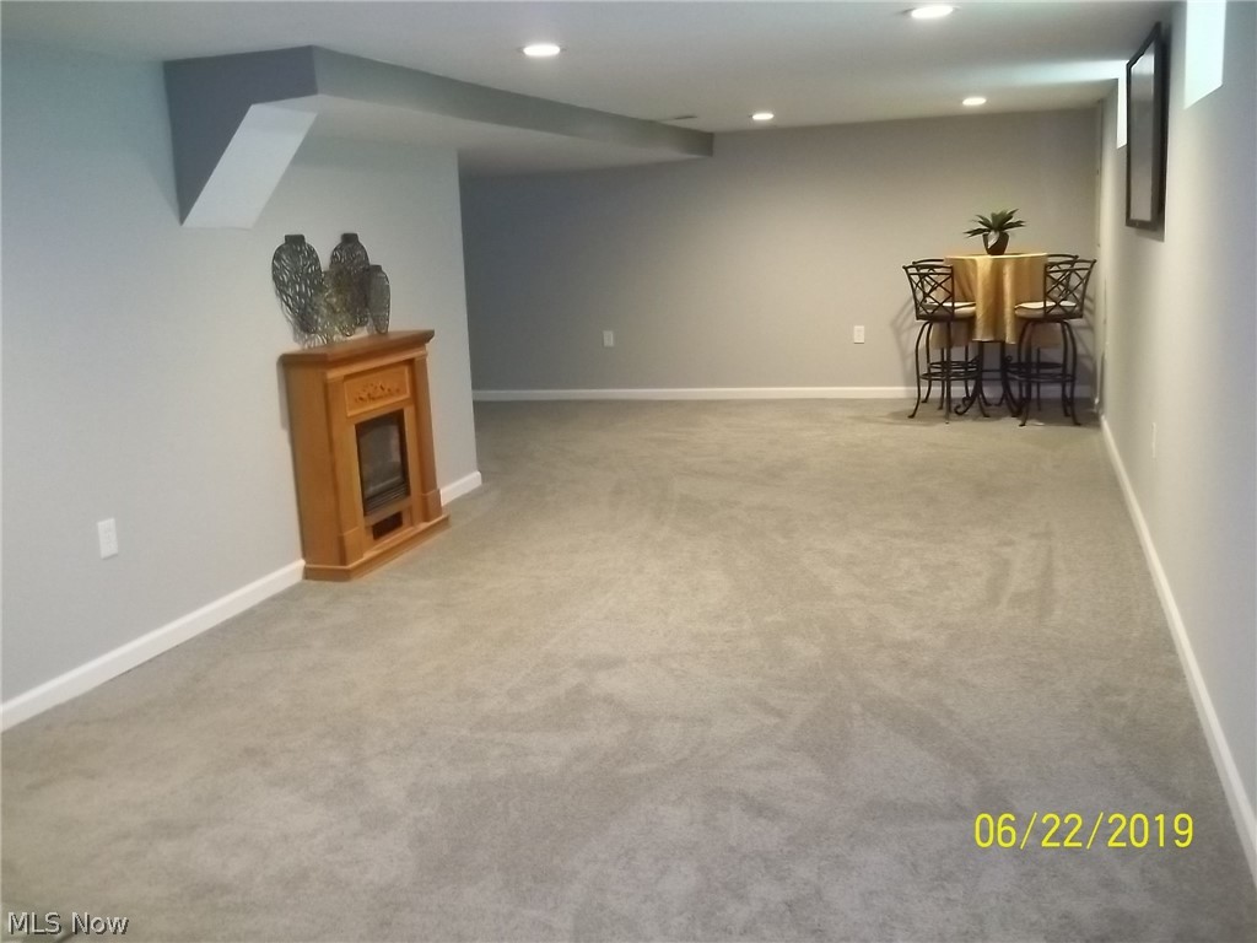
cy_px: 472
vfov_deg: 44.2
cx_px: 628
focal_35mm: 32
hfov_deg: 56.8
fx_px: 1162
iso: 400
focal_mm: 5.7
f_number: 2.9
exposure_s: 1/30
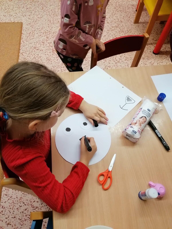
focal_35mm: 27
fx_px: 179
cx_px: 86
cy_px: 114
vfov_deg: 65.3
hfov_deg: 51.4
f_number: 1.8
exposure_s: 1/100
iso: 400
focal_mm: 4.75
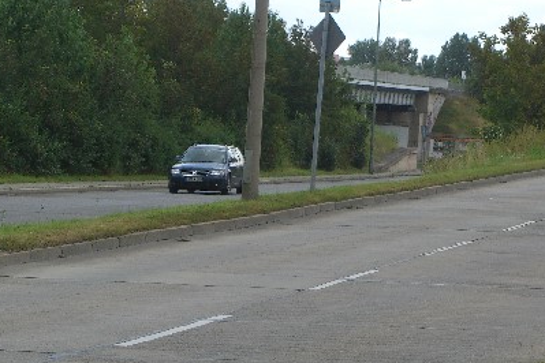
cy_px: 140
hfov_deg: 11.9
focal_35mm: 173
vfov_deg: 7.9
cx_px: 318
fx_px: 2619
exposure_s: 1/200
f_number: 5.1
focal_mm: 23.7
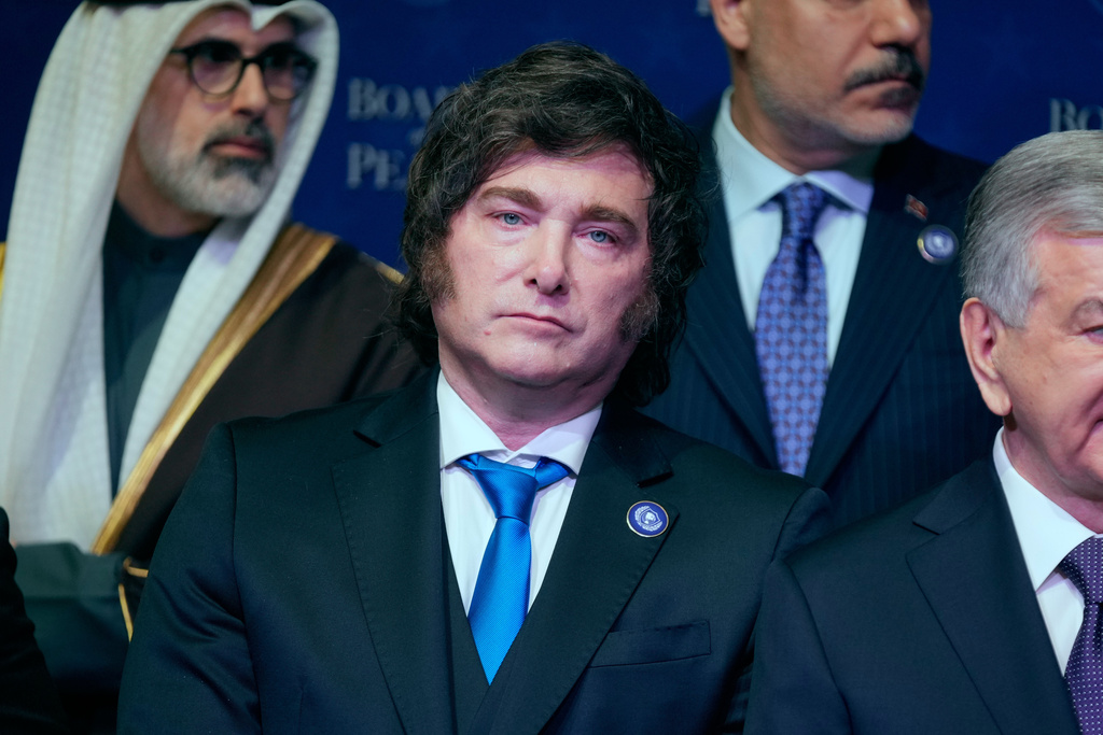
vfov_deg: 4.7
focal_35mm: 295
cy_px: 368
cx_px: 552
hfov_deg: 7.0
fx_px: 9039
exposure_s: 1/500
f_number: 2.8
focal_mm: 197
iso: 1600
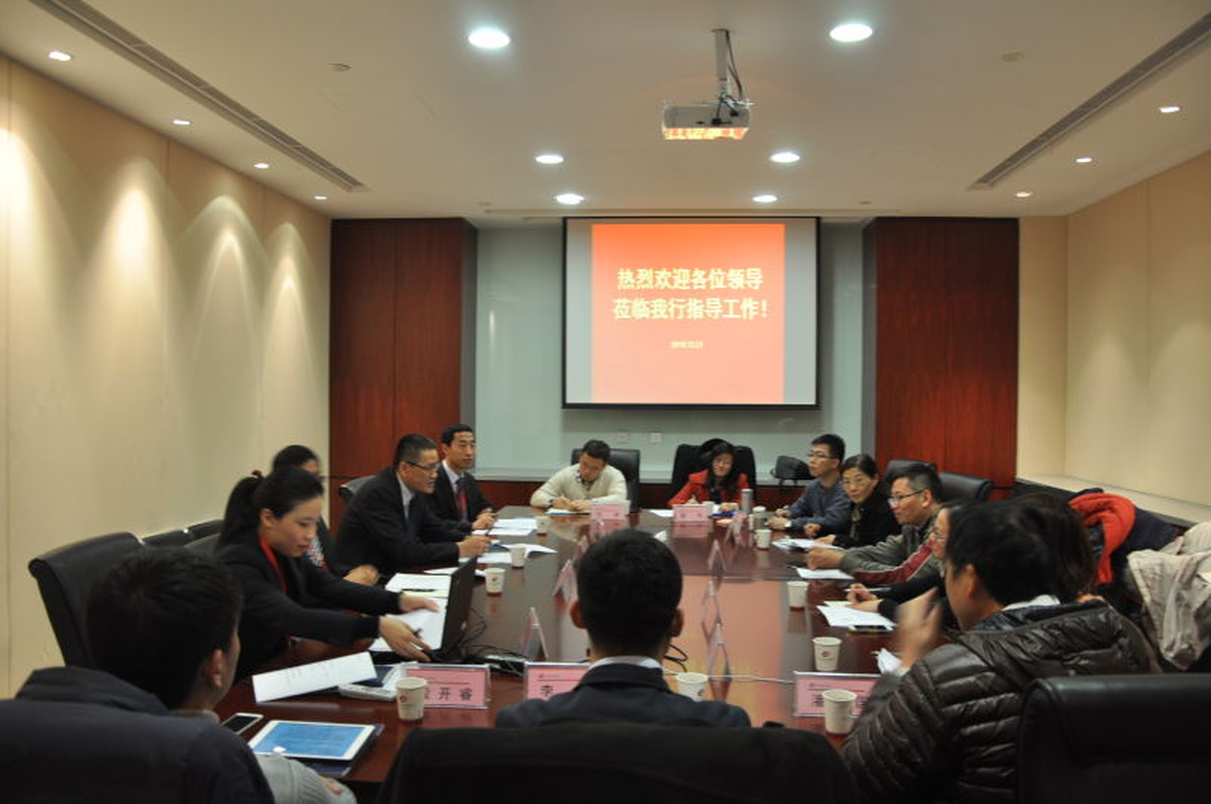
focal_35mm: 48
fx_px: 1612
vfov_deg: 28.0
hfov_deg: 41.2
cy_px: 402
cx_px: 606
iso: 500
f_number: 4.2
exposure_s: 1/15
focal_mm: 32
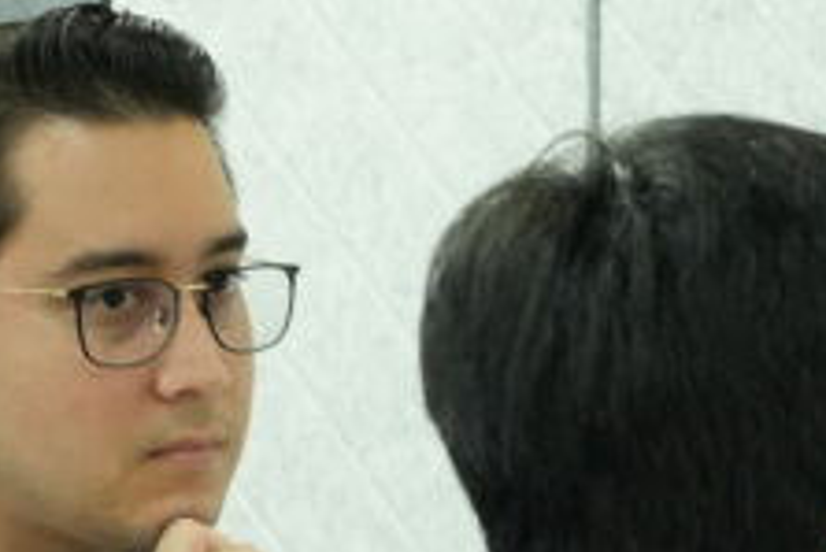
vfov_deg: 5.3
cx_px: 1170
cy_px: 787
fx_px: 5900
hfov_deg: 7.9
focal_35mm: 257
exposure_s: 1/60
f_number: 8
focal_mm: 56
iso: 5000
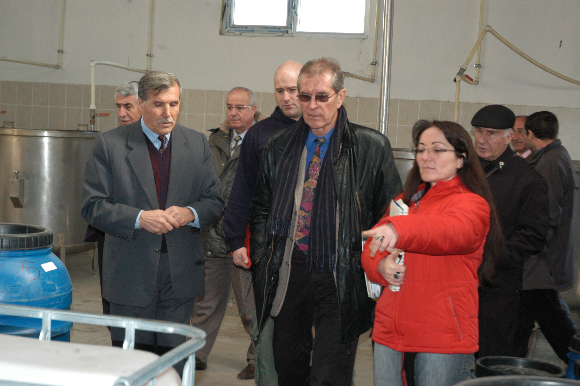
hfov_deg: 30.5
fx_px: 1062
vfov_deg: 20.6
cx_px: 290
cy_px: 193
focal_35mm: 66
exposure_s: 1/60
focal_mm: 44
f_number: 6.3
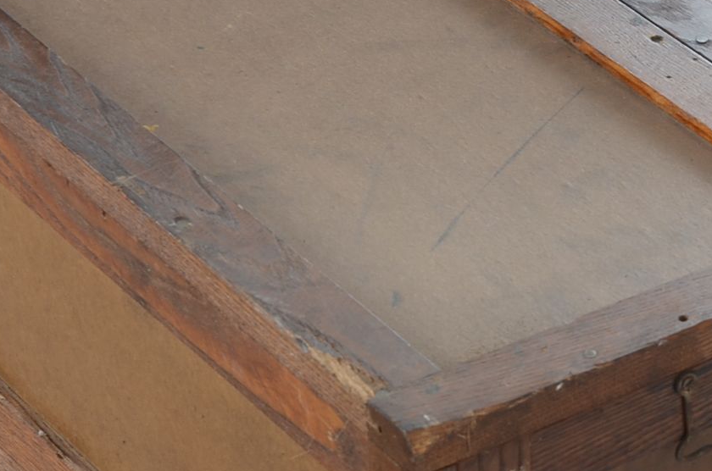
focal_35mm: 176
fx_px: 3473
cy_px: 448
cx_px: 891
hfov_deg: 11.4
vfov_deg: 7.7
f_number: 7.1
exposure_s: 1/80
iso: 160
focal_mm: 40
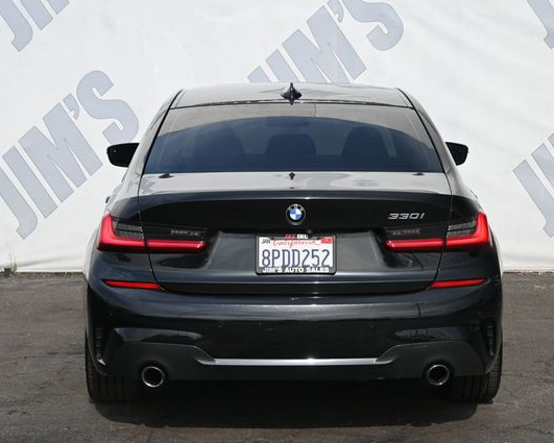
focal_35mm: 85
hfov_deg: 22.5
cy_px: 220
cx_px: 294
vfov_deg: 18.1
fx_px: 1394
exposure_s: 1/250
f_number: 6.3
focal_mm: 50
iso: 110
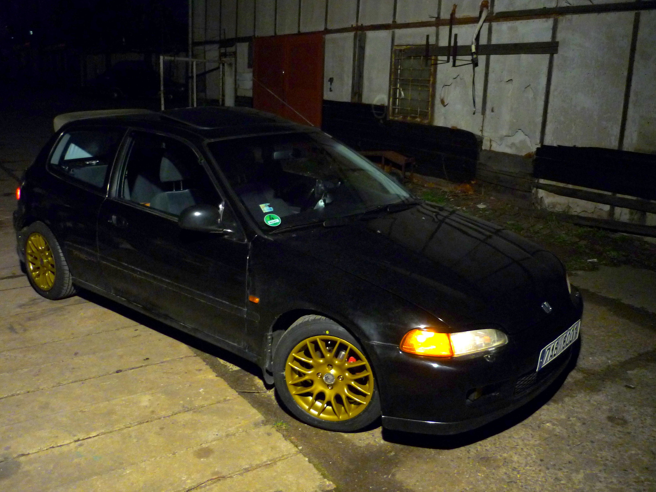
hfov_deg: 55.4
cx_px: 328
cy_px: 246
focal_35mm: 33
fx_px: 625
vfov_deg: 42.9
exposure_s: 1/8
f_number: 2.8
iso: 200
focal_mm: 5.5
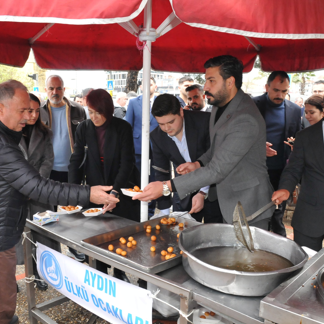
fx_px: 371
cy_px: 163
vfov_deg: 47.2
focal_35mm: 35
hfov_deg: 47.2
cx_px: 157
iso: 1400
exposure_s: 1/250
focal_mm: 18
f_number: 8
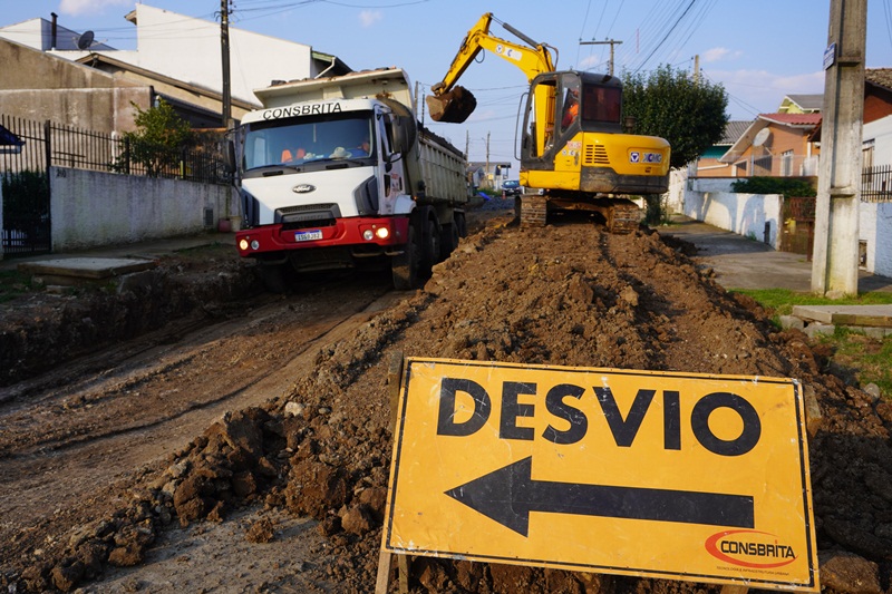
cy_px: 297
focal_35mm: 32
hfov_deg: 59.5
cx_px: 446
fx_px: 780
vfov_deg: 41.7
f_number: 5.6
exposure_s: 1/320
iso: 100
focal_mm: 21
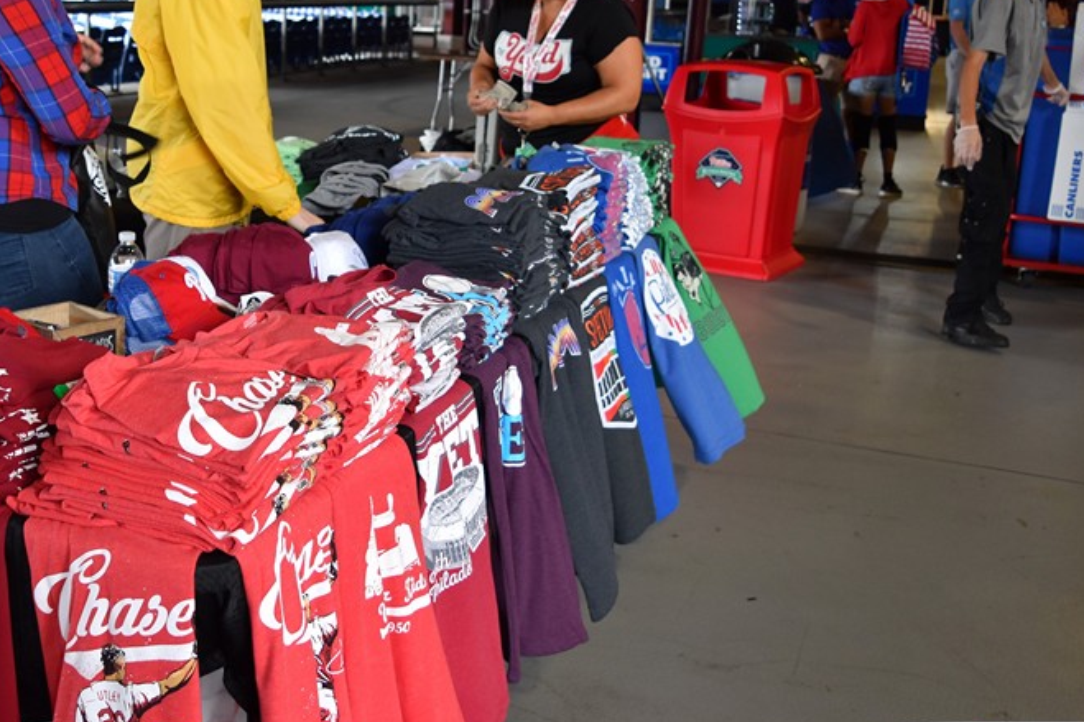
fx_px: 1234
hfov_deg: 46.3
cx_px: 321
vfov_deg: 32.4
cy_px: 262
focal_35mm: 41
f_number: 4
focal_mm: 18
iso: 560
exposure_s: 1/60
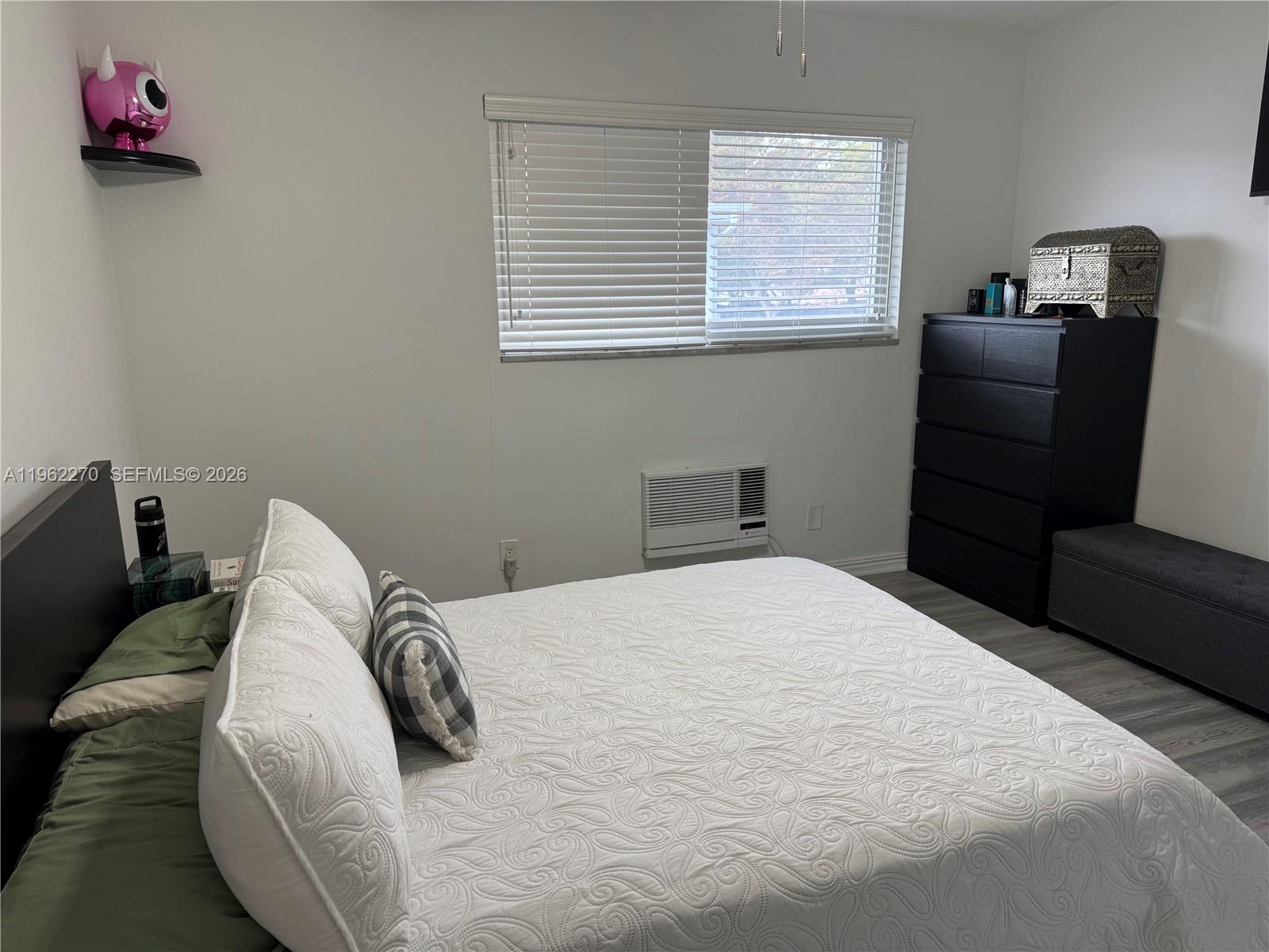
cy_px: 476
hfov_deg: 71.6
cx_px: 634
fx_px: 880
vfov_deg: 56.8
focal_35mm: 24
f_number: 1.78
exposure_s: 1/120
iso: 100
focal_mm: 6.76
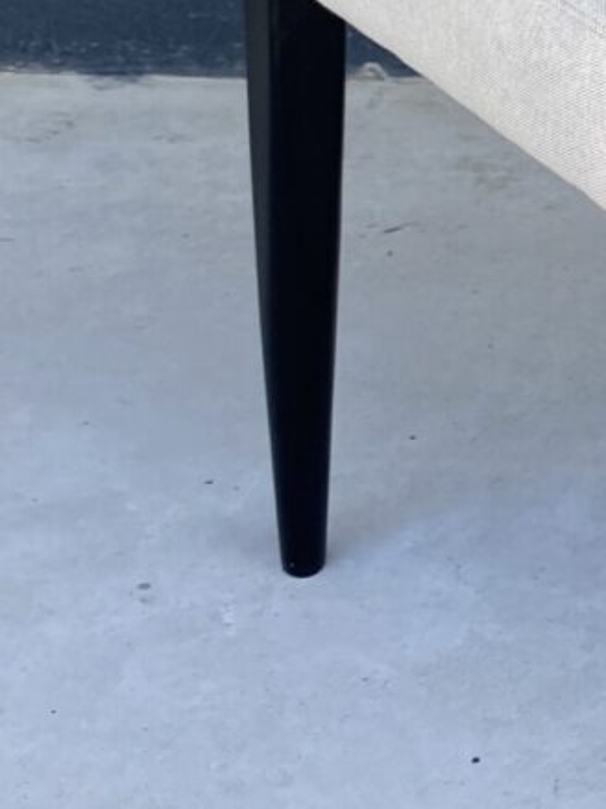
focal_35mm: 95
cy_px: -92
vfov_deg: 19.7
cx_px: 916
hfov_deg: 14.5
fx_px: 2220
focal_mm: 4.25
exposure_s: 1/517
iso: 32
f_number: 1.8
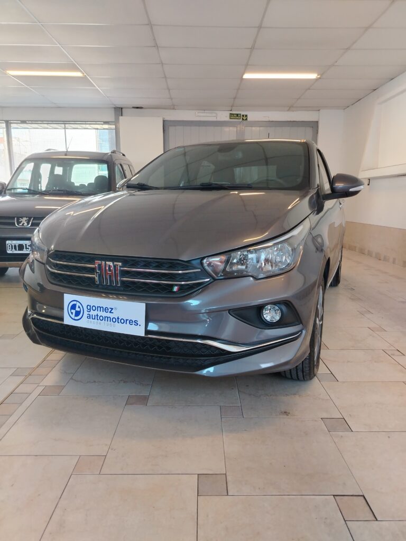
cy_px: 270
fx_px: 375
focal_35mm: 24
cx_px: 203
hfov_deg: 56.8
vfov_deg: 71.6
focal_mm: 5.25
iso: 447
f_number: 1.75
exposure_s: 1/50
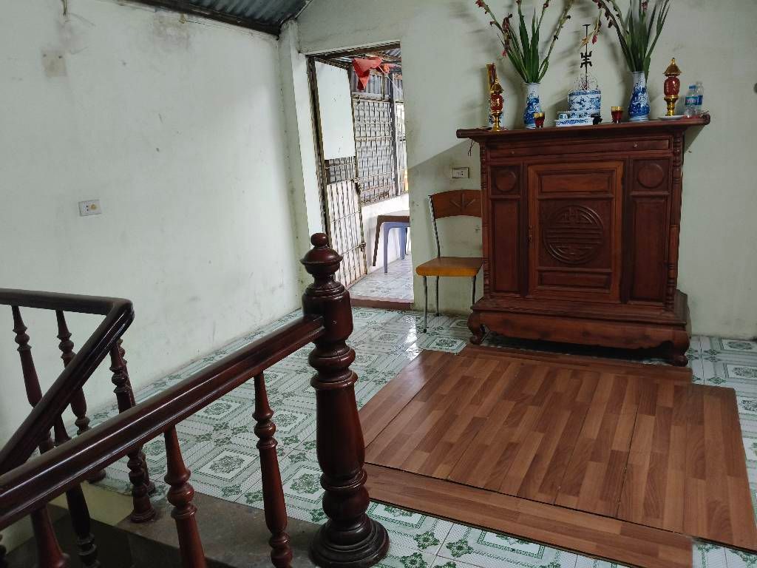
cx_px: 378
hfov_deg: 67.3
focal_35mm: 26
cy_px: 284
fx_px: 569
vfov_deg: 53.1
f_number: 1.8
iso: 500
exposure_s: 1/50
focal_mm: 4.84
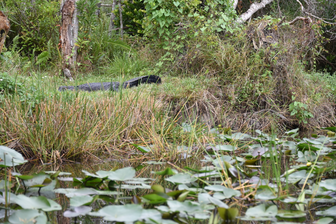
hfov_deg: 17.6
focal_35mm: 116
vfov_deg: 11.8
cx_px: 168
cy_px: 112
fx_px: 1083
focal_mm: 116
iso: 320
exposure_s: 1/250
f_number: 5.6
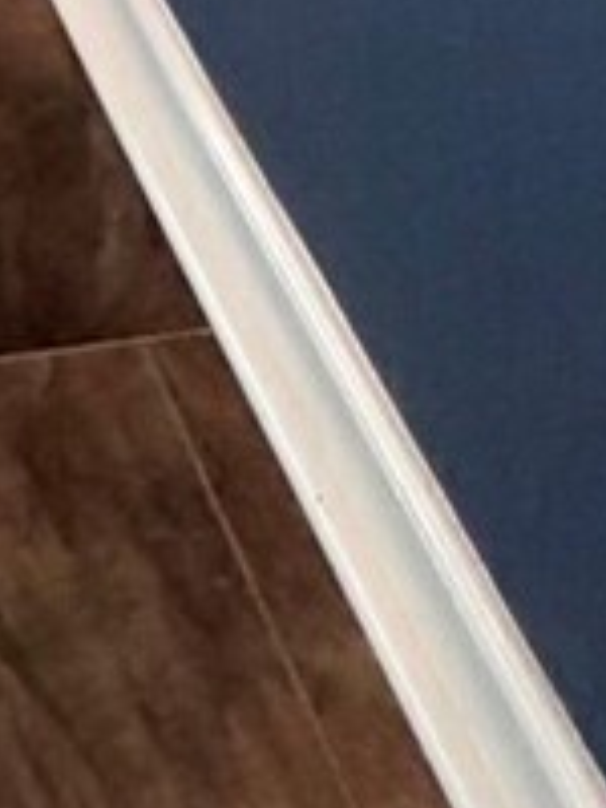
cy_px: -1713
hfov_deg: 13.2
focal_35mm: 101
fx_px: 2358
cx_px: -485
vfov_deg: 10.9
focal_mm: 2.22
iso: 64
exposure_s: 1/159
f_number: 2.2
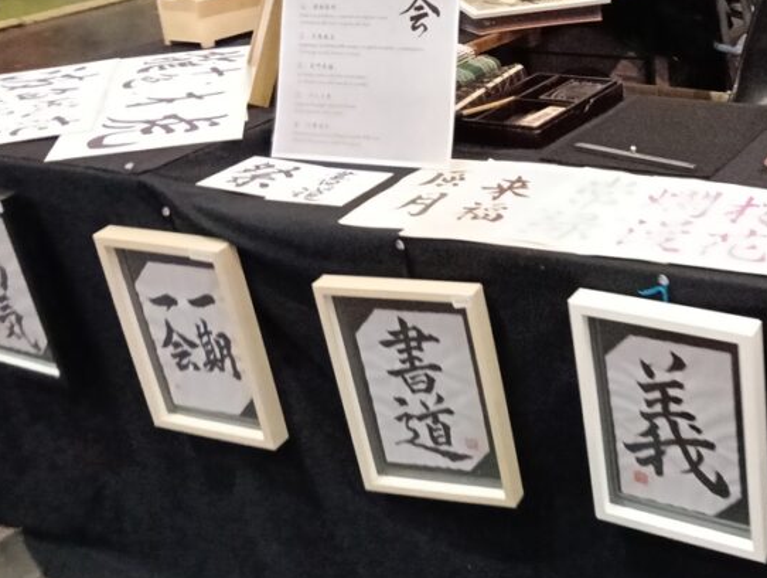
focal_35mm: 51
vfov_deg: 28.5
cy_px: 212
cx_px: 648
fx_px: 1132
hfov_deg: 35.8
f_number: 1.8
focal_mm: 3.98
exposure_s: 1/100
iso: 3200
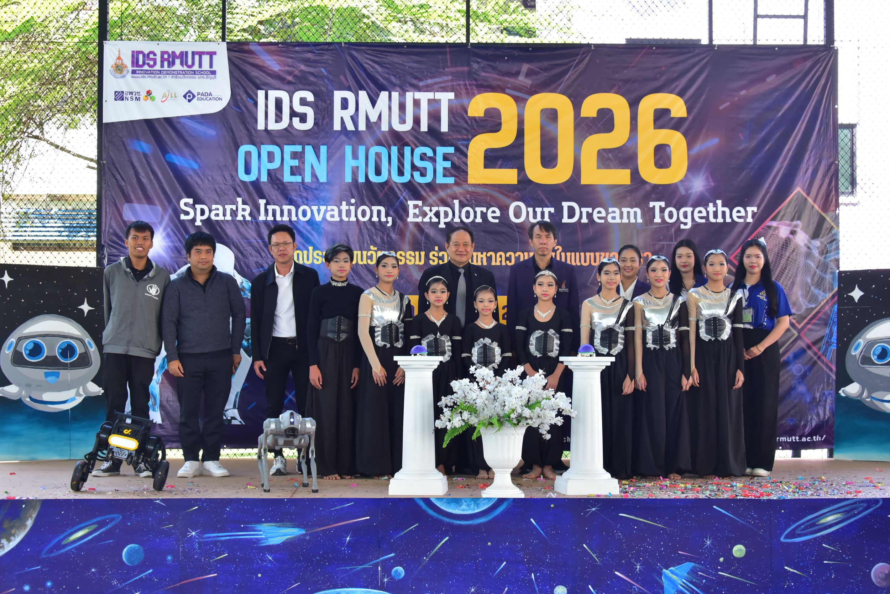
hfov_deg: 35.6
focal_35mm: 56
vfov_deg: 24.2
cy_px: 297
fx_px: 1385
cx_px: 445
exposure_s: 1/200
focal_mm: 56
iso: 1000
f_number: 5.6
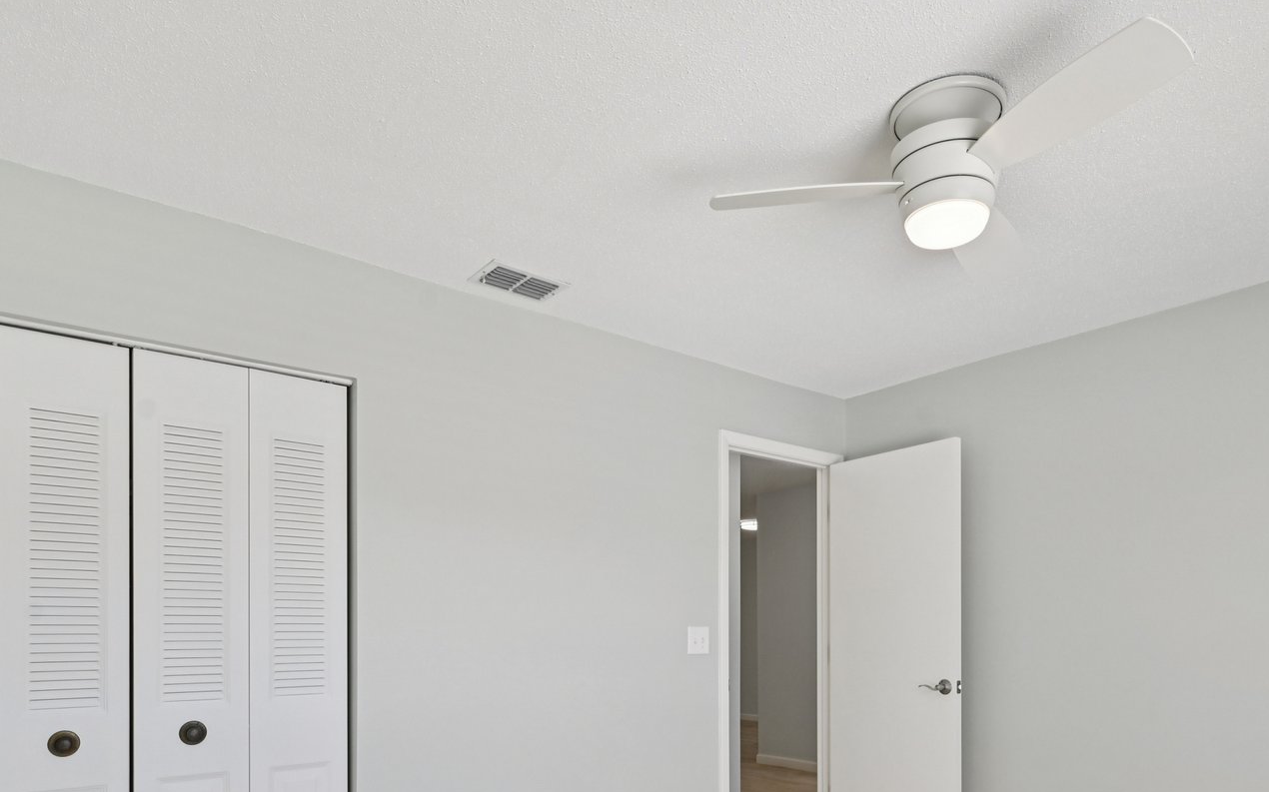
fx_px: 795
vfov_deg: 50.3
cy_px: 613
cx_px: 671
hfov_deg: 77.1
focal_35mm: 23
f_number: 8
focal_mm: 14
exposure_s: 1/200
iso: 400
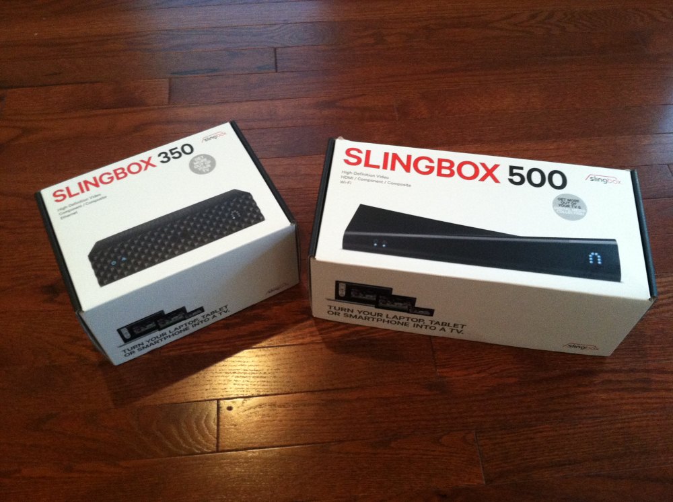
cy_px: 251
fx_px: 679
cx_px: 336
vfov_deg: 40.6
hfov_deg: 52.7
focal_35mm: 35
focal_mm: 3.85
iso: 320
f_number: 2.8
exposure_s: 1/15
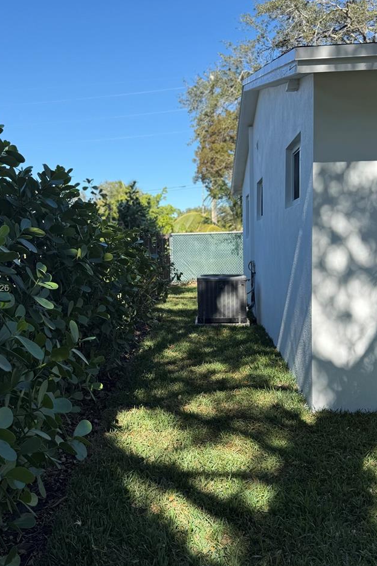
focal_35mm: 32
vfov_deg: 58.7
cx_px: 169
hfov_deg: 41.1
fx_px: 503
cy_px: 289
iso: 80
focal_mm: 6.76
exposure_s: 1/2232
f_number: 1.78
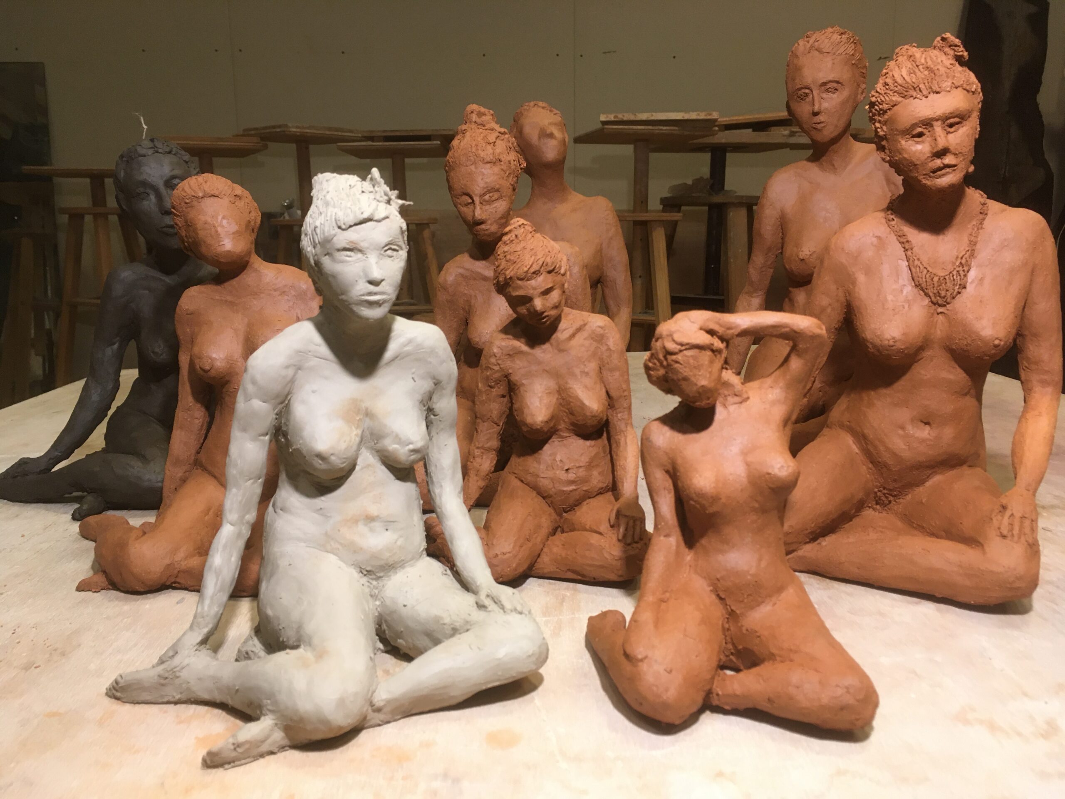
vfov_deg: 48.2
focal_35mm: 29
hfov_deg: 61.7
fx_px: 892
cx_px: 532
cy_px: 400
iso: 125
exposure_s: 1/33
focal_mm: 4.15
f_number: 2.2
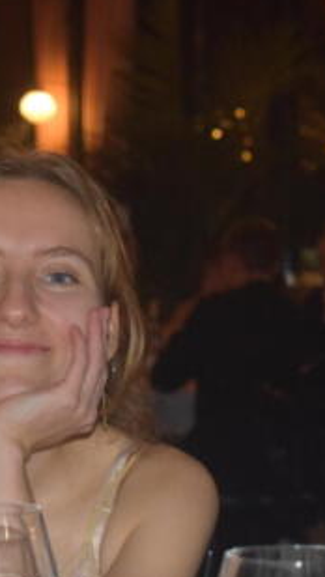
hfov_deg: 8.6
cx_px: 9
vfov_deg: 15.4
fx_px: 2141
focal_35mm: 140
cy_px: 302
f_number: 5.6
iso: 3200
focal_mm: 55
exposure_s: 1/60
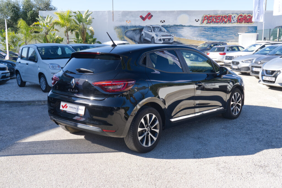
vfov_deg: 35.1
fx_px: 298
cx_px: 141
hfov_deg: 50.7
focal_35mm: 38
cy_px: 94
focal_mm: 25.6
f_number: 9
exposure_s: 1/80
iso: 160
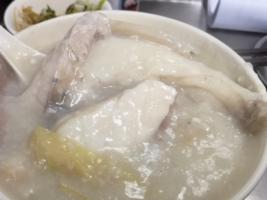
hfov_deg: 46.0
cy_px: 115
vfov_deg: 35.9
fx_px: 309
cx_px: 88
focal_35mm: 40
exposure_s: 1/33.3
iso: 250
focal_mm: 3.95
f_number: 1.8
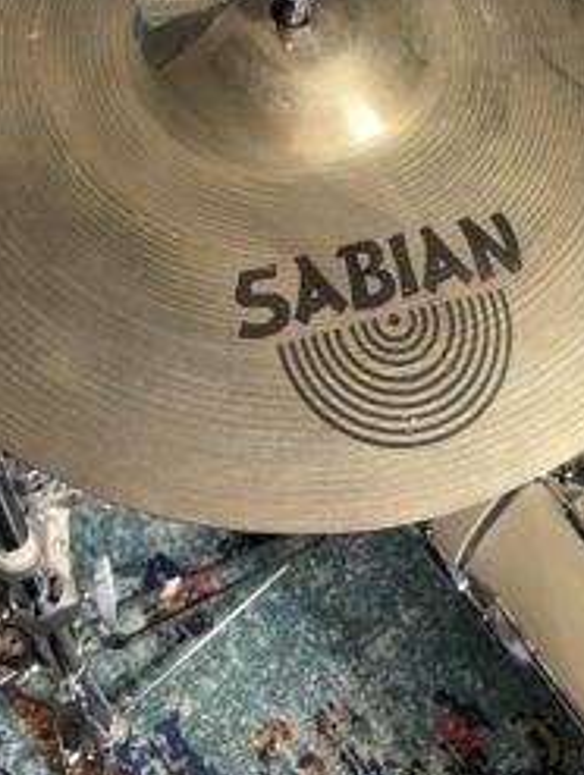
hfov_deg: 28.6
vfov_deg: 36.5
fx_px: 1144
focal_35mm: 51
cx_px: 276
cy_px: 188
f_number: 1.8
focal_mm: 3.99
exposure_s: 1/60
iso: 200
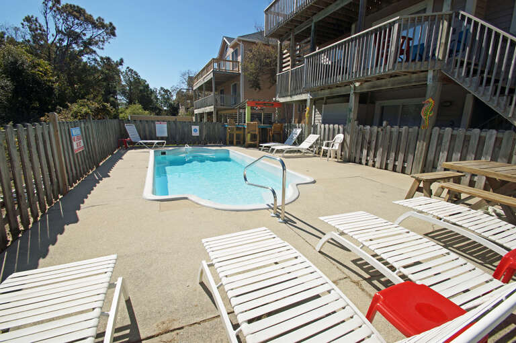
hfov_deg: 100.5
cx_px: 258
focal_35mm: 15
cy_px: 172
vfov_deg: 77.2
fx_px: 215
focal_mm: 10
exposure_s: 1/400
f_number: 8
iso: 100
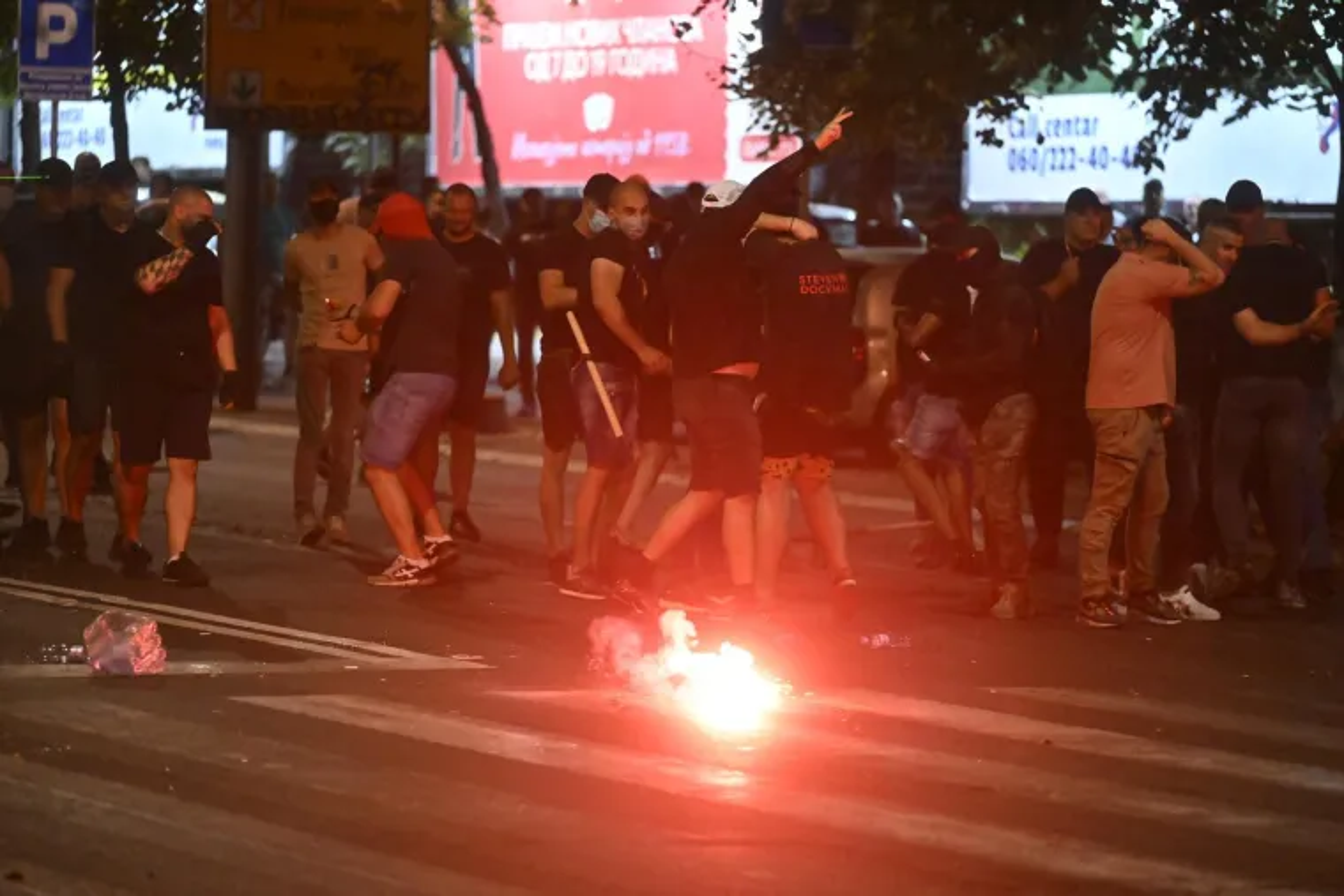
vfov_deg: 8.1
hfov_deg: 12.1
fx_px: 6347
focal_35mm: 170
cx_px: 672
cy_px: 448
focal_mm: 170
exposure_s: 1/250
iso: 10000
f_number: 2.8
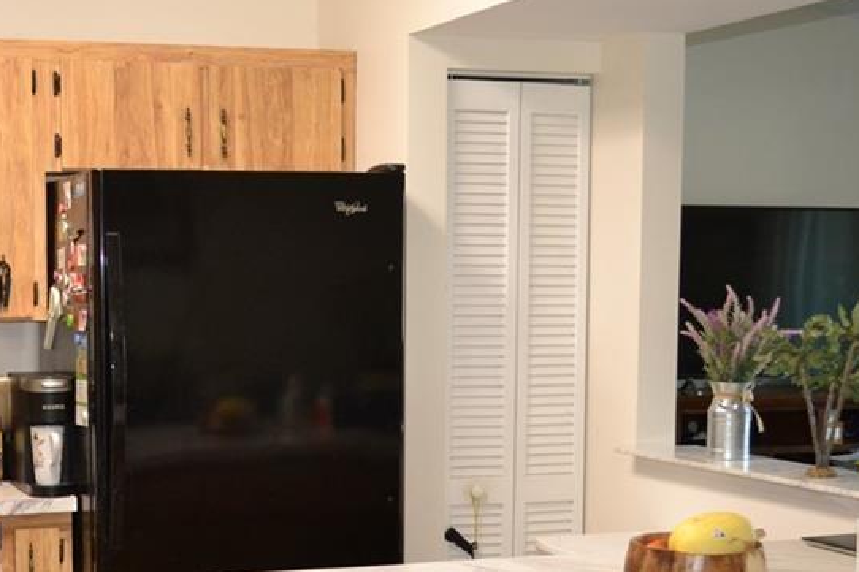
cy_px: 407
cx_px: 219
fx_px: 1622
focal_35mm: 68
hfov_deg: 29.2
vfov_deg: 19.9
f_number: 4
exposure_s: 1/60
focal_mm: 24
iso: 900
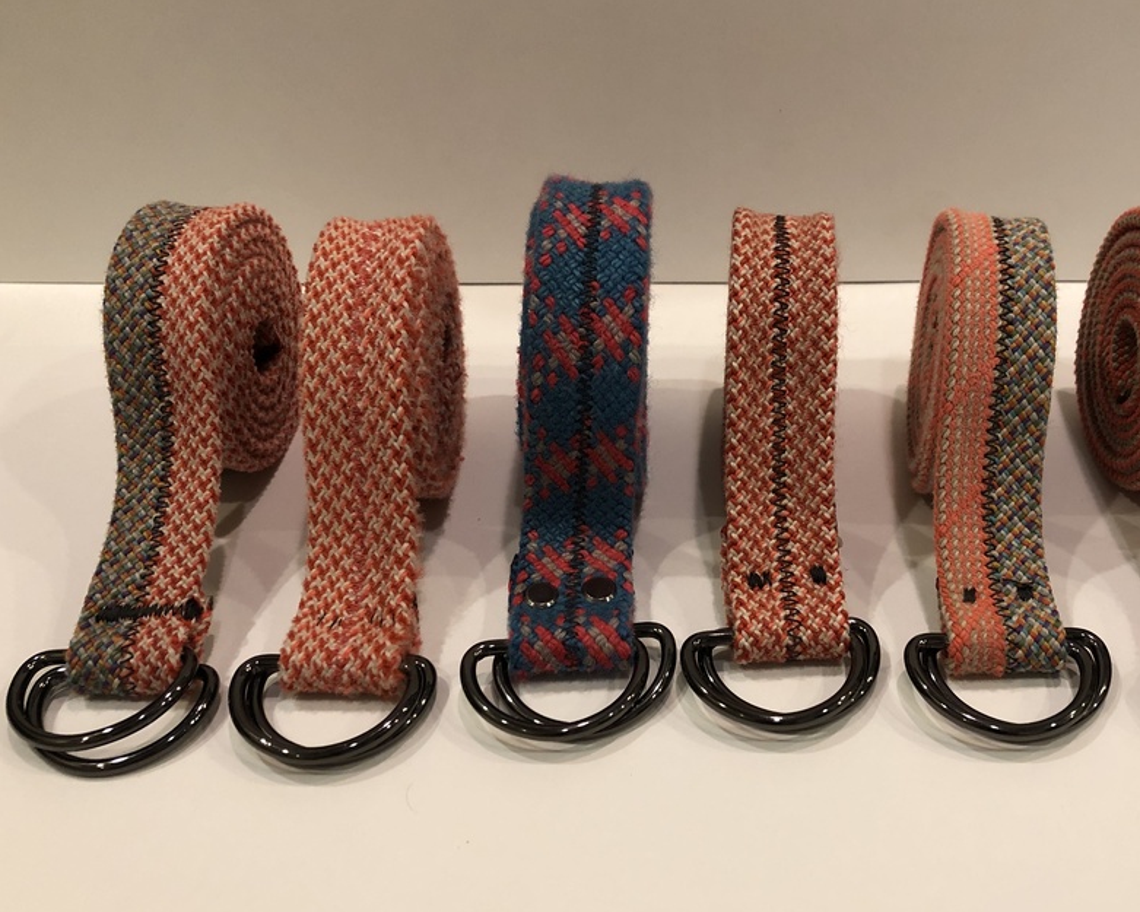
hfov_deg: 51.2
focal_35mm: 35
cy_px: 495
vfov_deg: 42.2
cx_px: 680
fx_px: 1181
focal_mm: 4
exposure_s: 1/15
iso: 64
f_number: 1.8
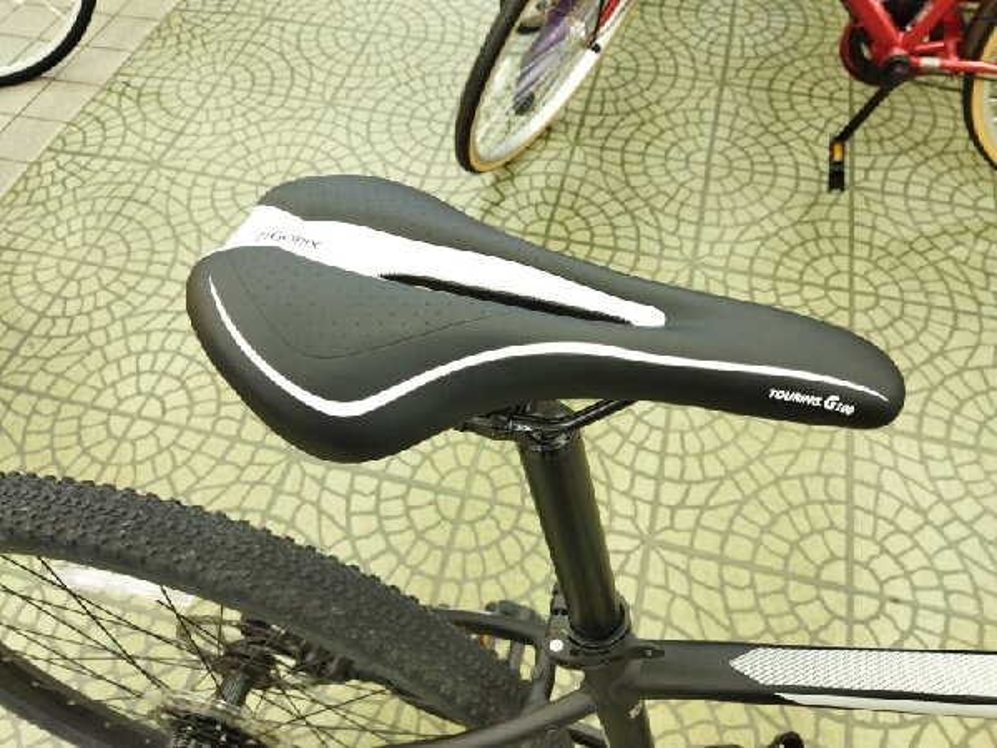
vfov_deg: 51.4
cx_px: 498
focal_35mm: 27
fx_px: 778
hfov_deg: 65.3
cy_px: 374
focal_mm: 4.71
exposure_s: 1/60
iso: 166
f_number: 1.79
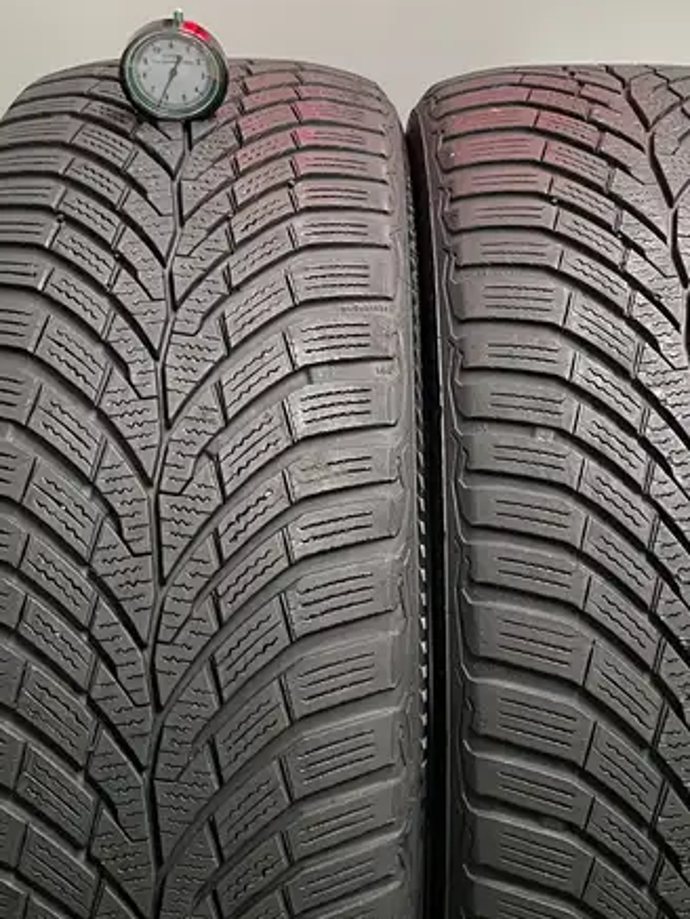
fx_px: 1328
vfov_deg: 38.0
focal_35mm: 50
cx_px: 410
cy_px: 368
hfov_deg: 29.1
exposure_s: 1/60
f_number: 1.6
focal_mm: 4.2
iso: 400
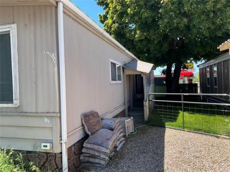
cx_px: 115
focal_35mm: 29
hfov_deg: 61.7
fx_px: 193
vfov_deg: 48.2
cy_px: 86
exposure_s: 1/568
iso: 25
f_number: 1.8
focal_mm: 3
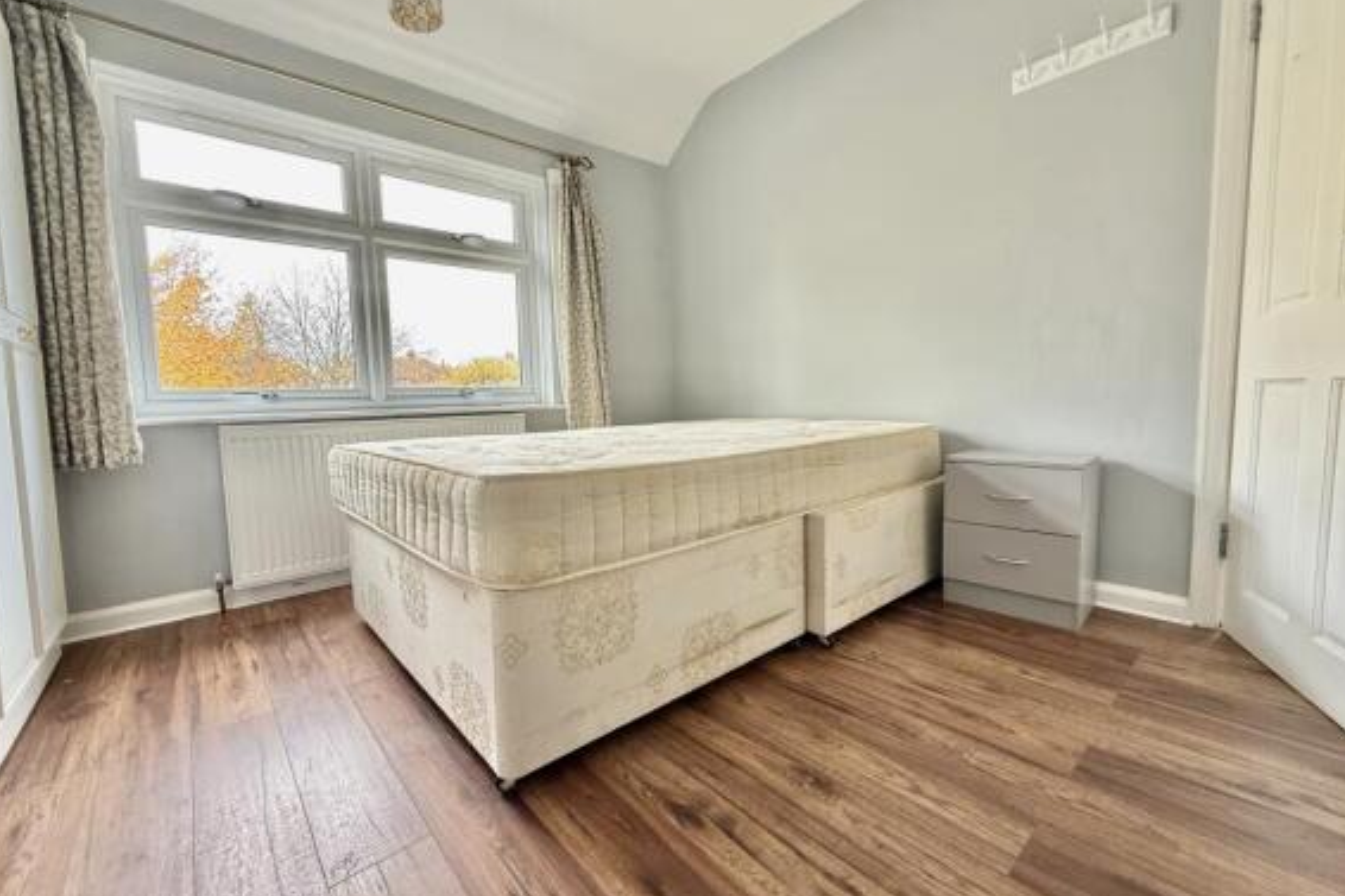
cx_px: 662
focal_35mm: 15
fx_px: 560
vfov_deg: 77.3
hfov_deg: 100.4
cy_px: 443
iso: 400
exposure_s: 1/60
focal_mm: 2.22
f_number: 2.2
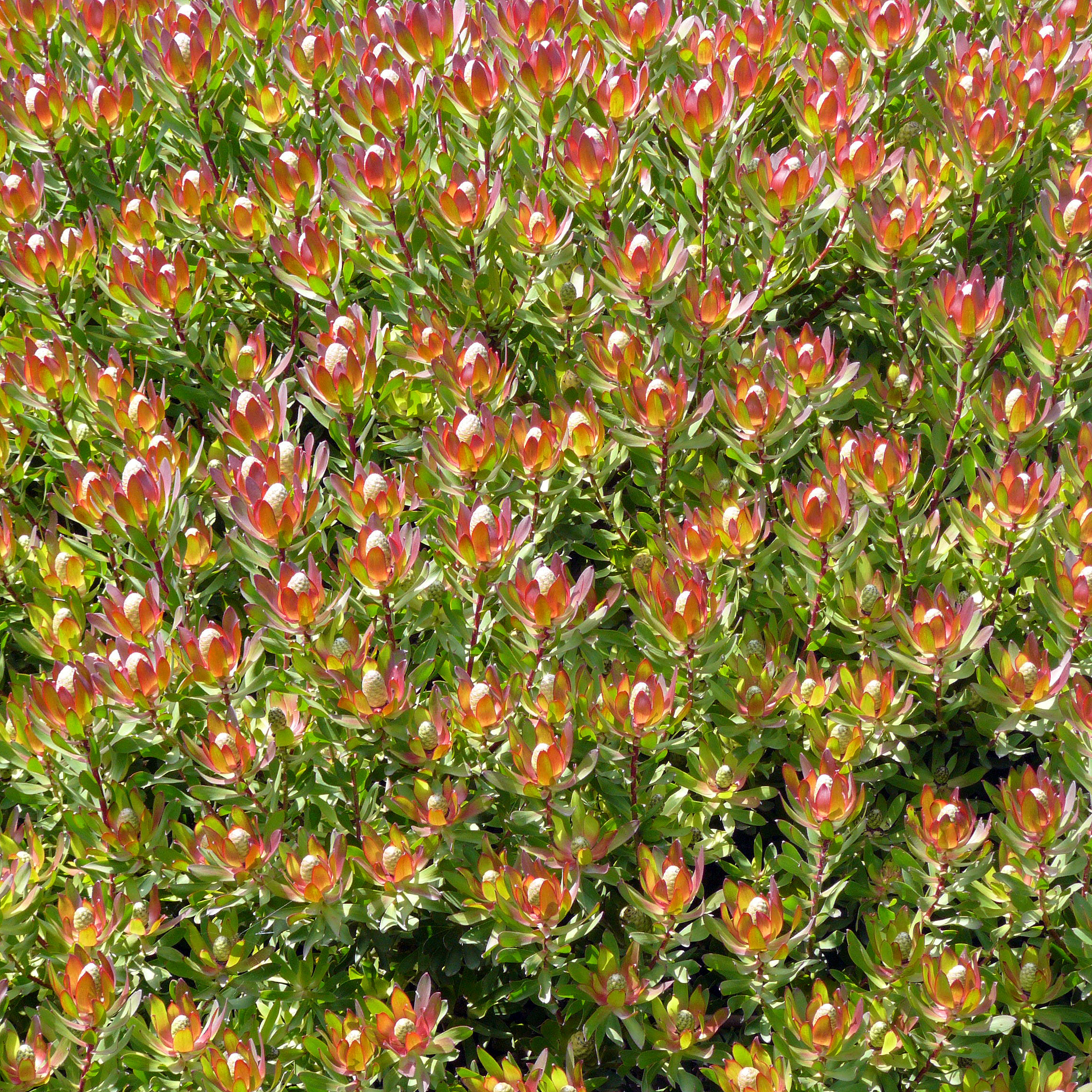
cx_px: 650
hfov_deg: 10.0
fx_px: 6210
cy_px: 544
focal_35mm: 174
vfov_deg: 10.0
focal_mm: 24.6
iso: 100
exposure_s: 1/160
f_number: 4
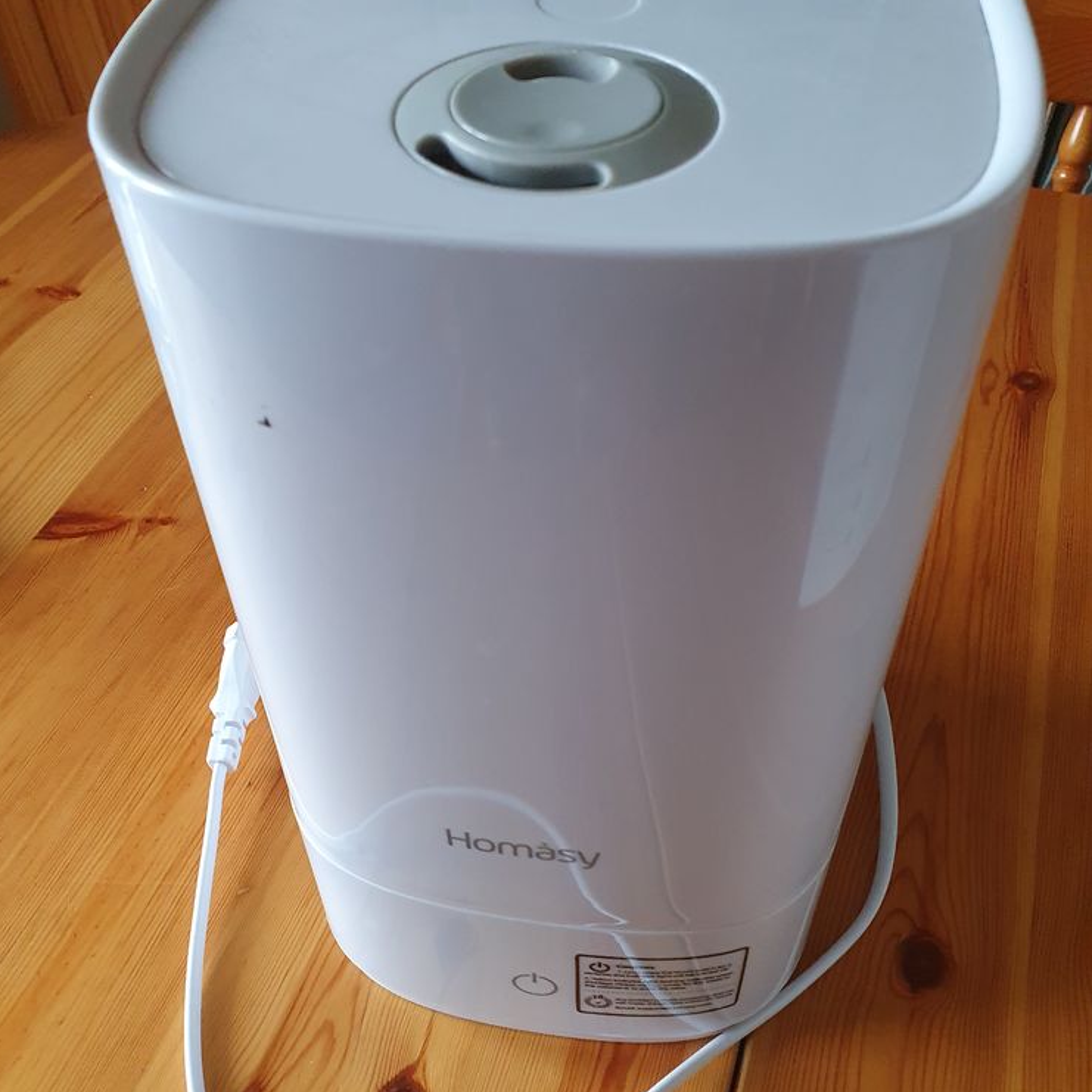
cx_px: 542
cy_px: 560
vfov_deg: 52.5
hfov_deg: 52.5
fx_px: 1106
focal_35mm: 31
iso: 640
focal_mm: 4.32
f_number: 2.4
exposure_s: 1/50
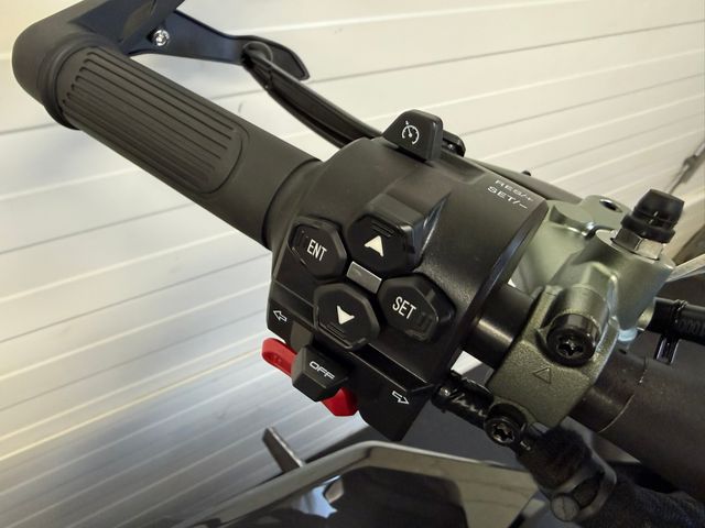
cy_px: 264
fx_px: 489
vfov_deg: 56.8
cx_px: 352
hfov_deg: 71.6
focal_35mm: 24
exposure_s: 1/50
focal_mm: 2.22
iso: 320
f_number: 2.2
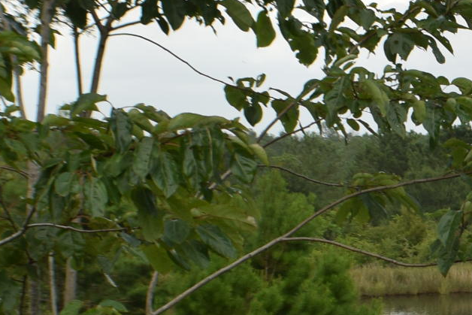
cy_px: 263
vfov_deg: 8.0
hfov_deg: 11.2
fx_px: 2255
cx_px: 804
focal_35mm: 172
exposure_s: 1/160
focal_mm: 24
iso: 100
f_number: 6.3
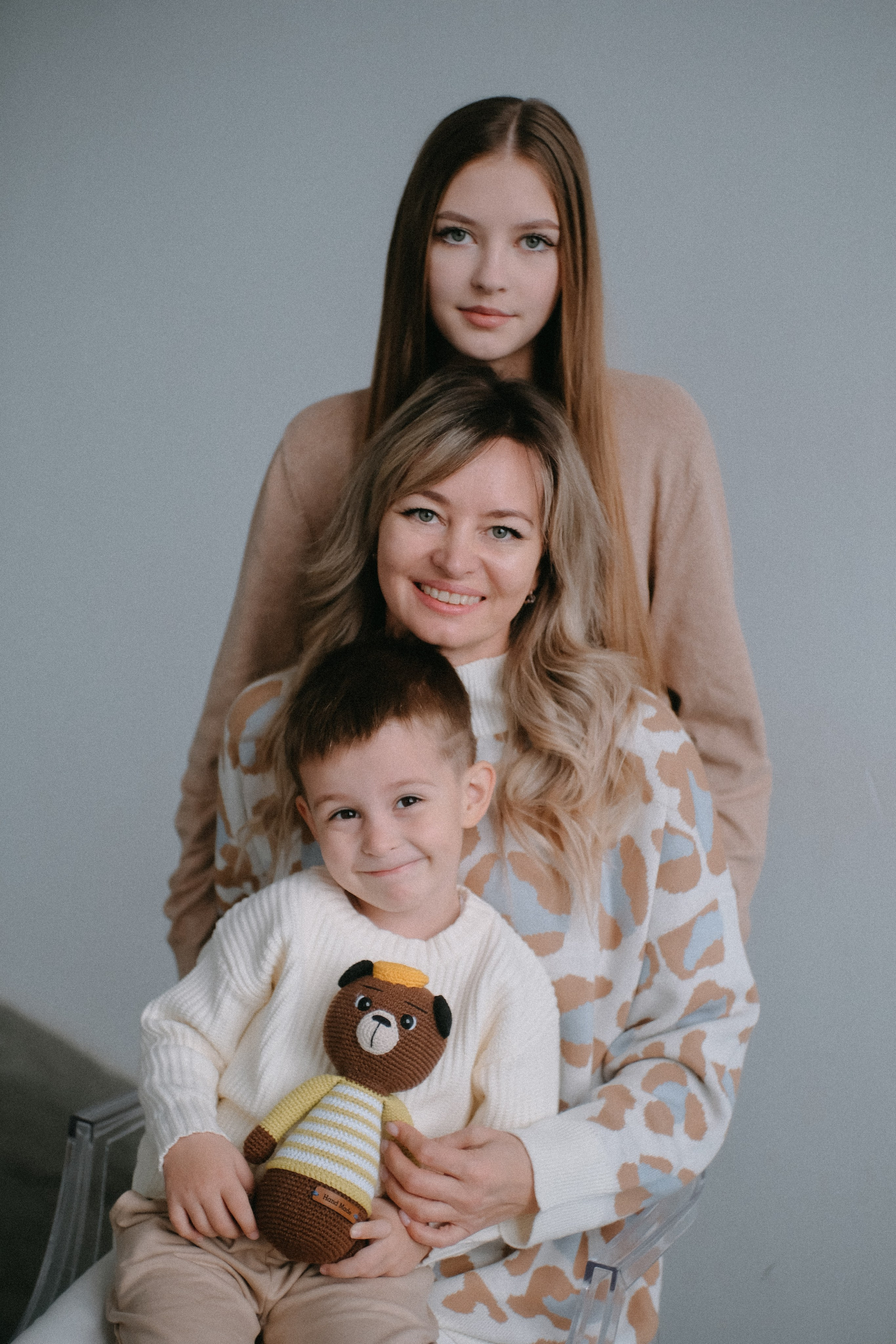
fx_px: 1979
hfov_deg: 25.5
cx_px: 448
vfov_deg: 37.5
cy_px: 672
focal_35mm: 53
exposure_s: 1/600
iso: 400
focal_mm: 35
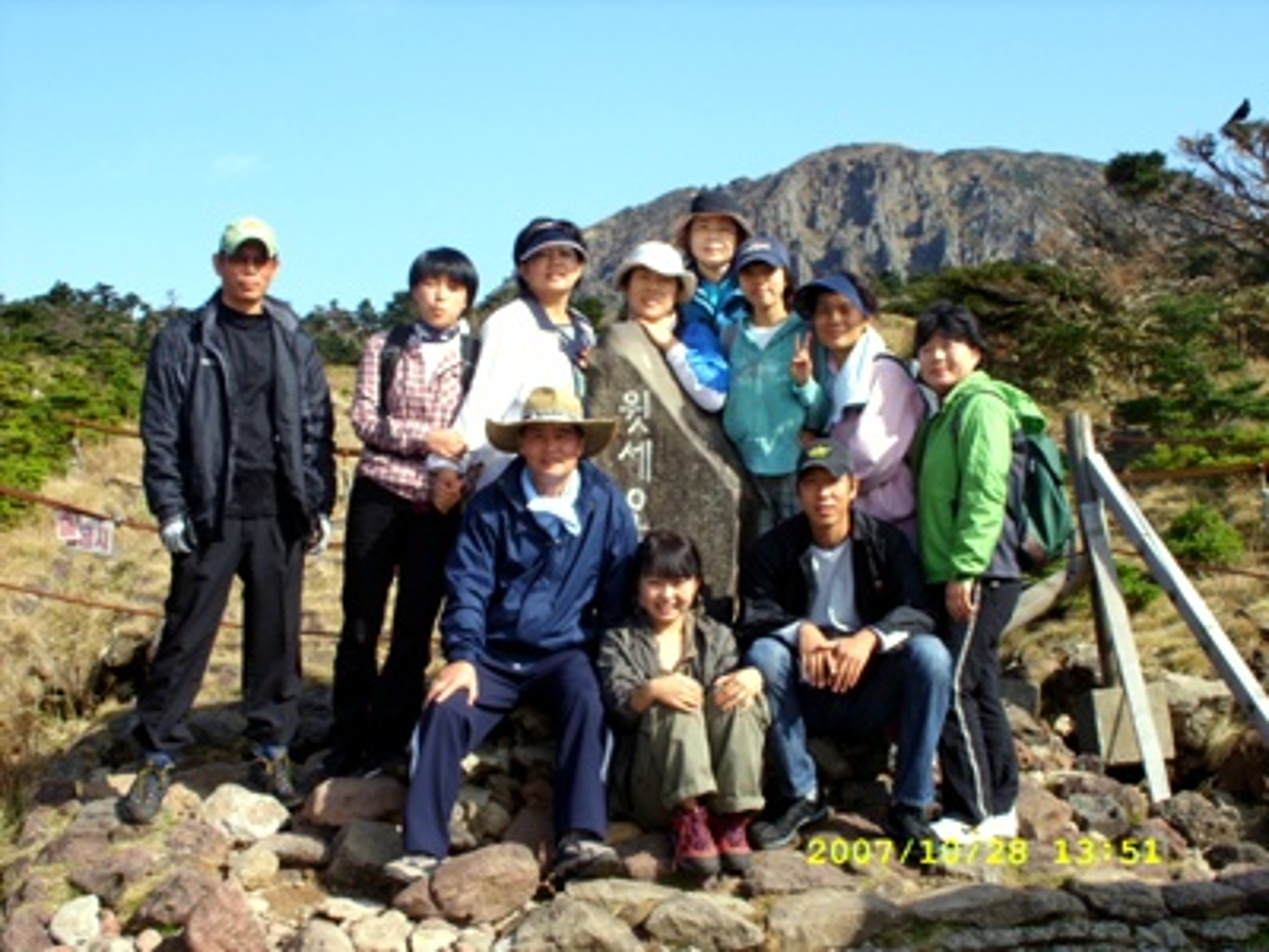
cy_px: 476
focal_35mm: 48
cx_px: 634
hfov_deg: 39.7
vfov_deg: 30.3
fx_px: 1760
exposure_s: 1/141
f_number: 7.8
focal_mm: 9.87
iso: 50
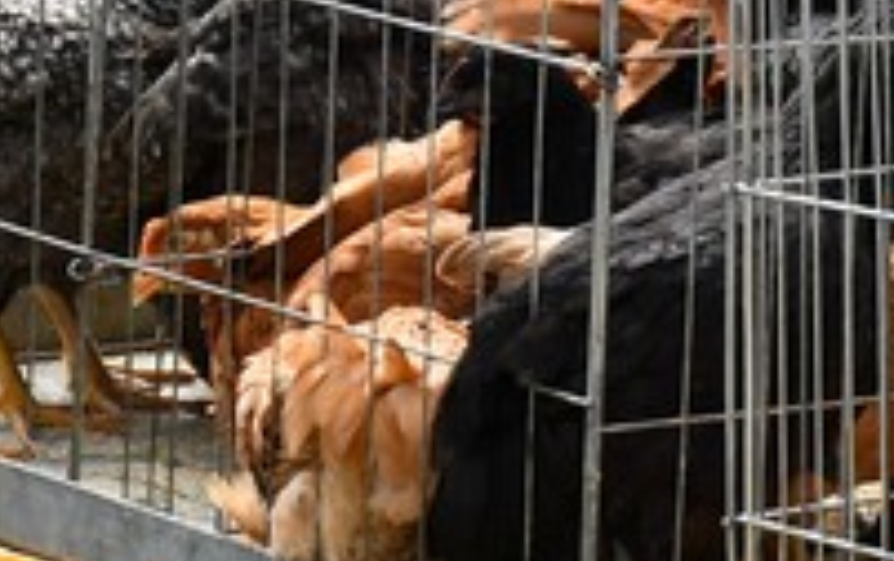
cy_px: -648
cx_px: 1236
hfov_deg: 5.6
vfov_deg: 3.5
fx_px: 9120
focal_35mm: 374
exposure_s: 1/250
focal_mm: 48
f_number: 8
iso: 180
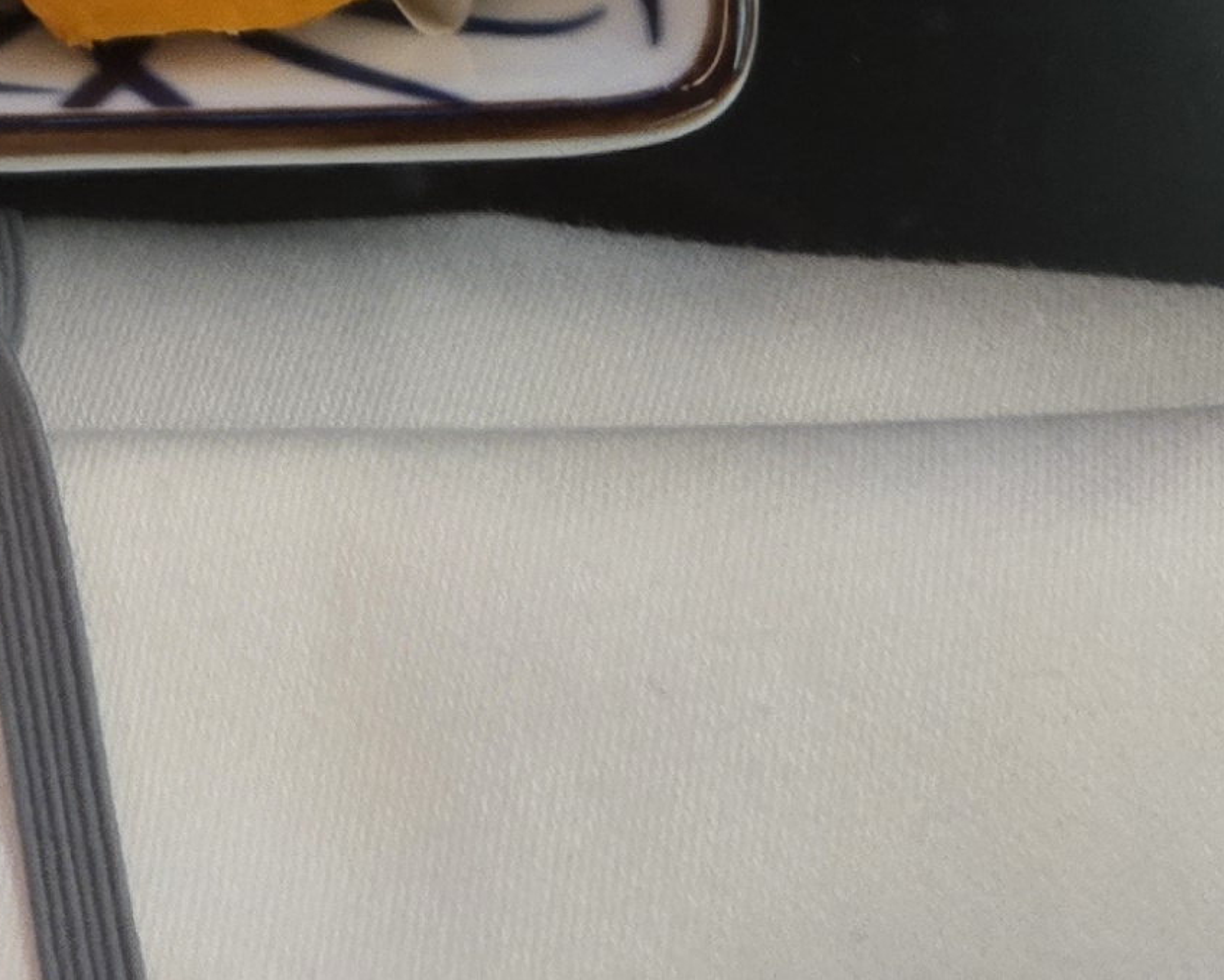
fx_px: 3841
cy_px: -1174
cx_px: -230
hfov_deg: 17.3
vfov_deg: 12.3
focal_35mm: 106
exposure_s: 1/30.2
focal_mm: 5.4
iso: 500
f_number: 1.8
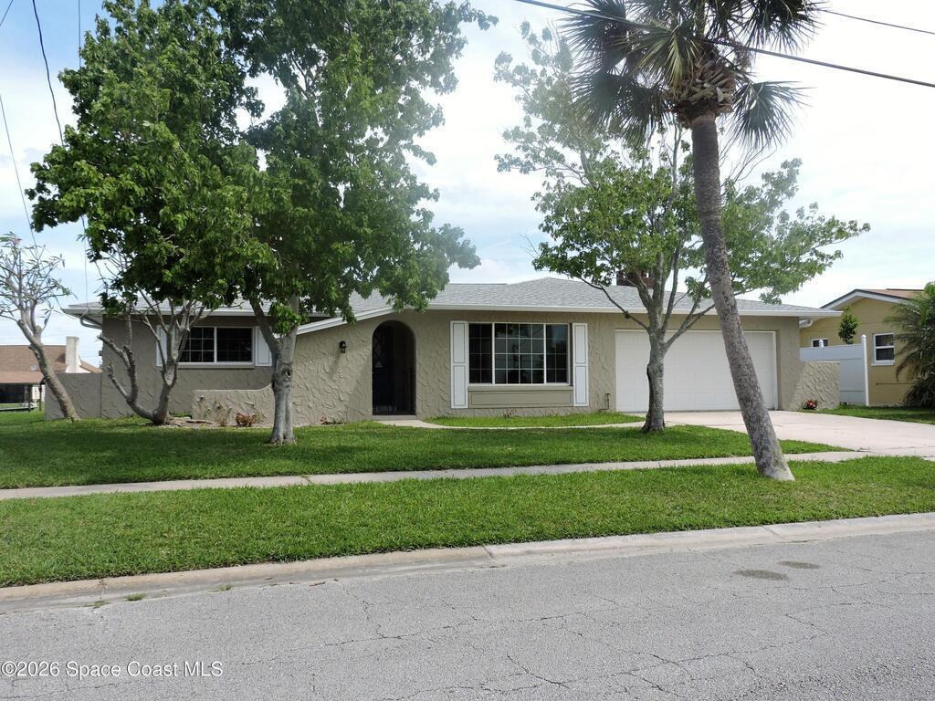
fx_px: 810
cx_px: 468
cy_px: 350
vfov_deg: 46.8
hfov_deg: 60.0
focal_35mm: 30
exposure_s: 1/1000
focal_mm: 5.4
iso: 100
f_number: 3.1
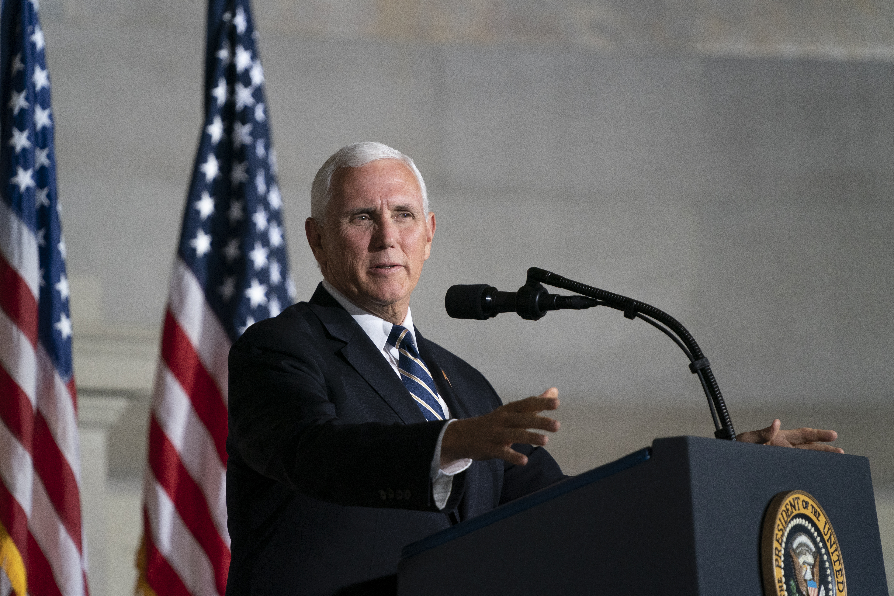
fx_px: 6953
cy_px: 298
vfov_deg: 4.9
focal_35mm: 280
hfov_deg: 7.4
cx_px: 447
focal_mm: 280
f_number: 4
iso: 3200
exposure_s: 1/640
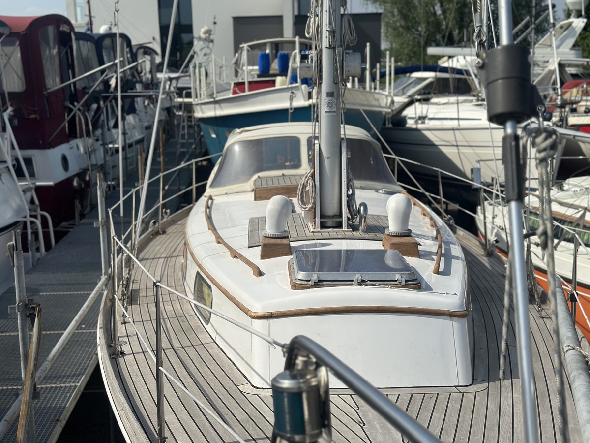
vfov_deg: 30.3
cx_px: 295
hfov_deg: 39.7
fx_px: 818
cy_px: 222
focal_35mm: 48
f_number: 1.78
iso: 100
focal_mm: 6.86
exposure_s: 1/15873
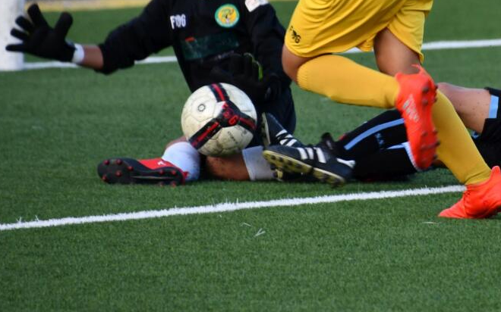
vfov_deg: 1.6
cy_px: 58
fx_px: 11383
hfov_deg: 2.5
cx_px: 373
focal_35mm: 834
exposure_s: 1/500
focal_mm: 300
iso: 900
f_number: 6.3
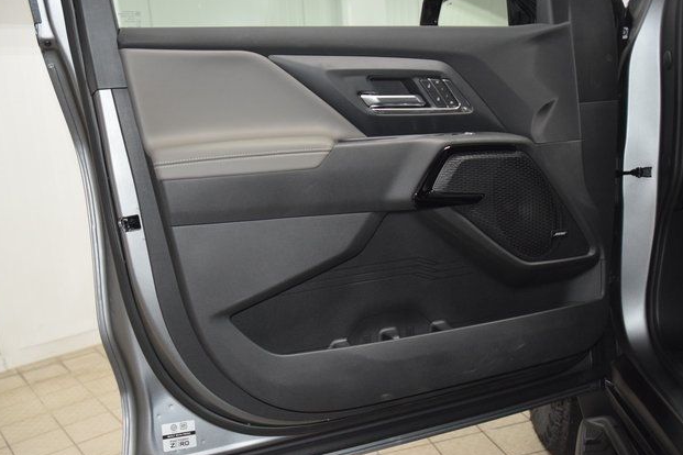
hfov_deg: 55.8
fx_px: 645
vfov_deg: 38.9
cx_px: 339
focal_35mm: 34
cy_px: 227
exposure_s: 1/125
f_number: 3.5
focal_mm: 22
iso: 2500
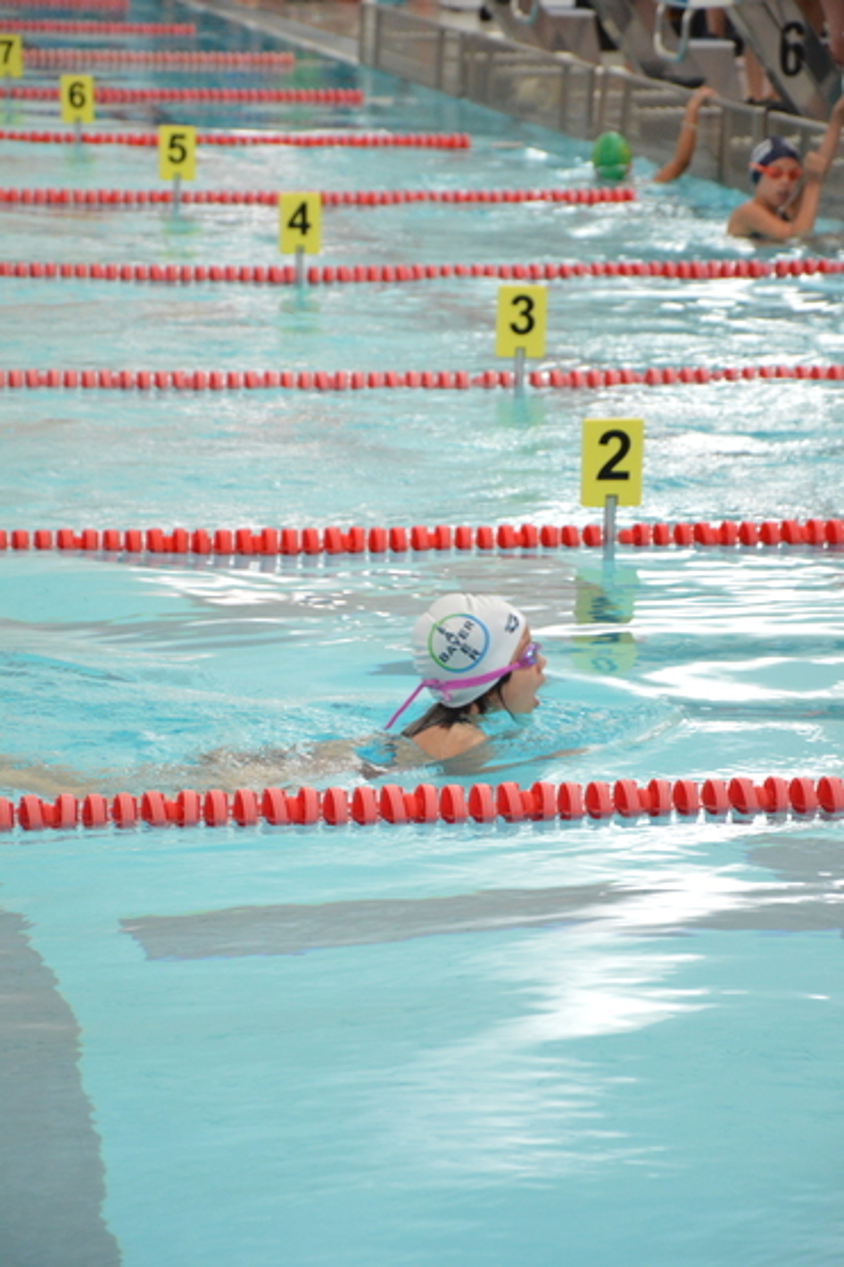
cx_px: 422
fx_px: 4856
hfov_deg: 9.9
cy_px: 634
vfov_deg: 14.9
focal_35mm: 138
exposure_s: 1/125
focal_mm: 92
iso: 1800
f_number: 5.6
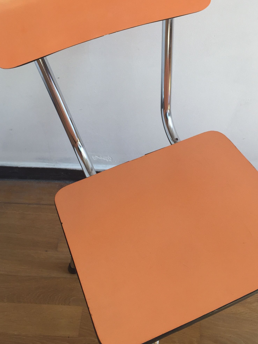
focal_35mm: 48
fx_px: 477
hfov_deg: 30.2
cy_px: 142
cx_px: 149
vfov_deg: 39.5
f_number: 2.2
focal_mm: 4.15
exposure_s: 1/100
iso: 40
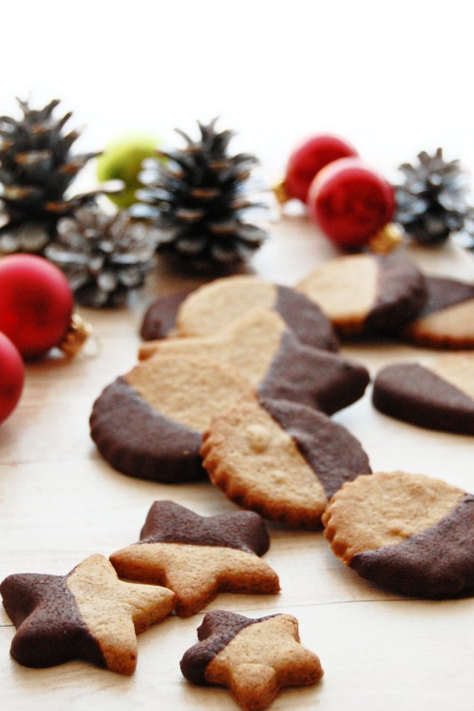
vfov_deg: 23.1
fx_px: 1739
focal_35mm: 88
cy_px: 340
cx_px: 251
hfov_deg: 15.5
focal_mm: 48
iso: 800
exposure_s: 1/30
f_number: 5.6
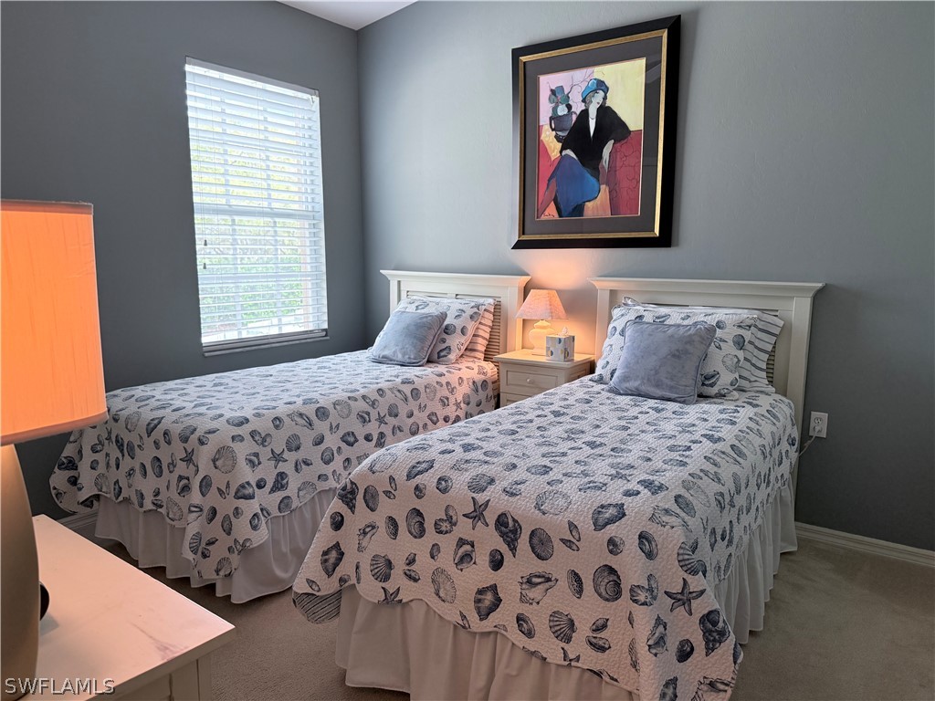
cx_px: 468
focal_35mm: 24
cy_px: 350
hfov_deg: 71.6
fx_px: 648
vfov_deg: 56.8
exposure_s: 1/195
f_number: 1.78
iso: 200
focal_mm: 6.76
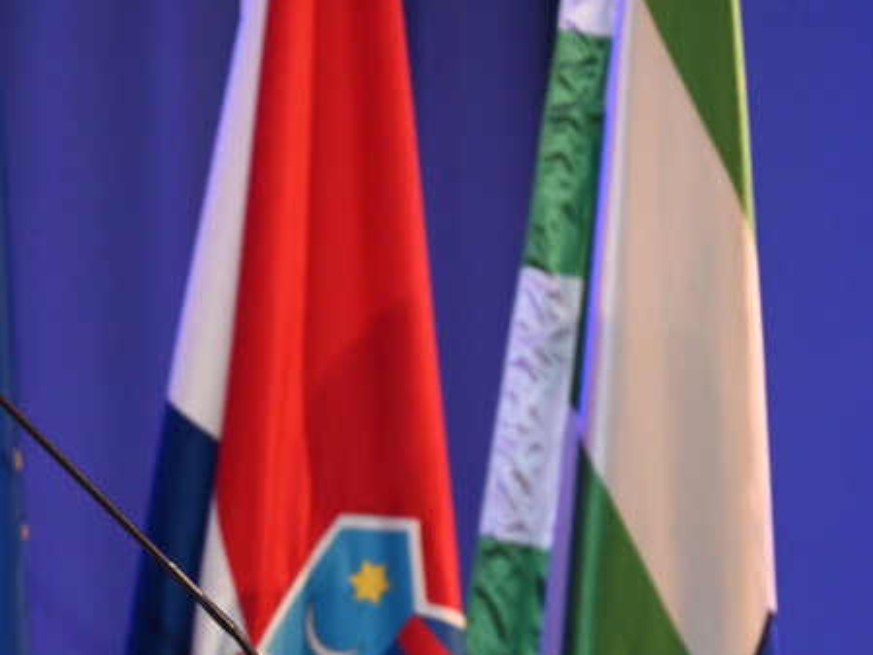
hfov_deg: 4.5
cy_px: 658
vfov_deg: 3.4
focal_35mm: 438
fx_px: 11049
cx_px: -47
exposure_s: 1/200
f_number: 6.3
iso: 5600
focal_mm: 200
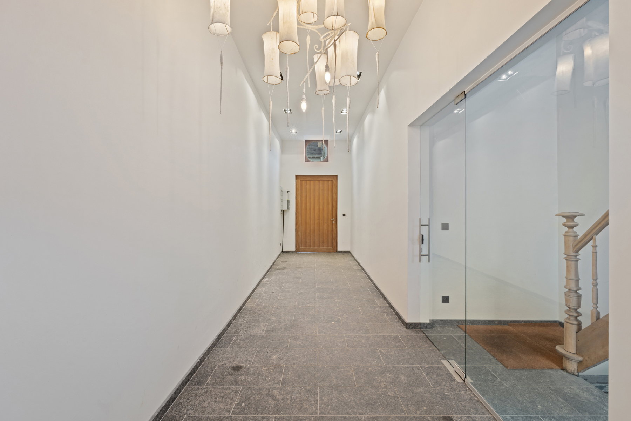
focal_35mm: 16
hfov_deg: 96.7
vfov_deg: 73.7
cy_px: 210
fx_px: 280
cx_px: 316
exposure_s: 1/1.25
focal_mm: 16
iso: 250
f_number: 11
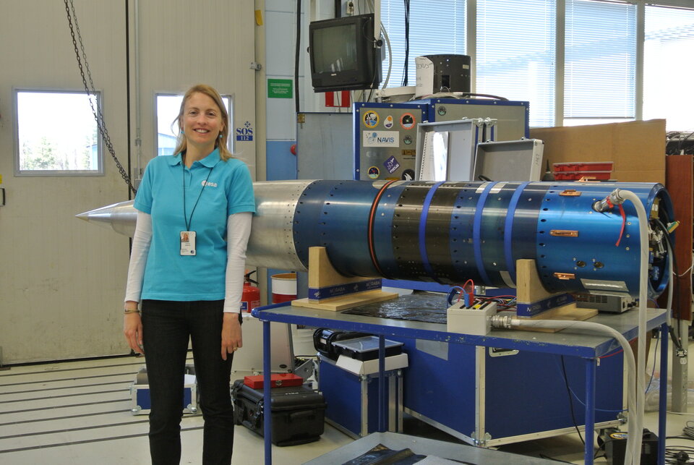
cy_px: 232
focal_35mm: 47
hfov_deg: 41.9
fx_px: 907
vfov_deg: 28.7
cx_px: 347
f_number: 4.5
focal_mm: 17.5
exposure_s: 1/80
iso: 400
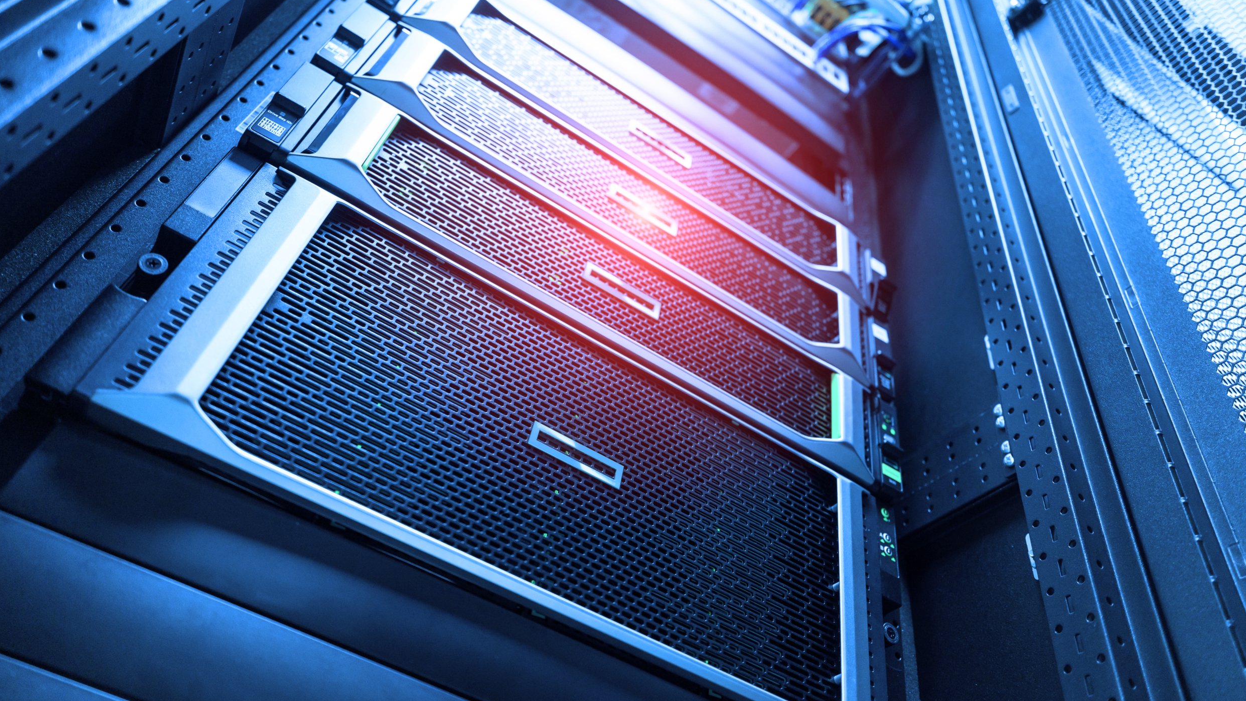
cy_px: 288
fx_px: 859
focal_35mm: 26
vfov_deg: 44.2
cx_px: 619
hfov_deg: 71.9
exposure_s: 1/25
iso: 500
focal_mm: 24
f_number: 2.8
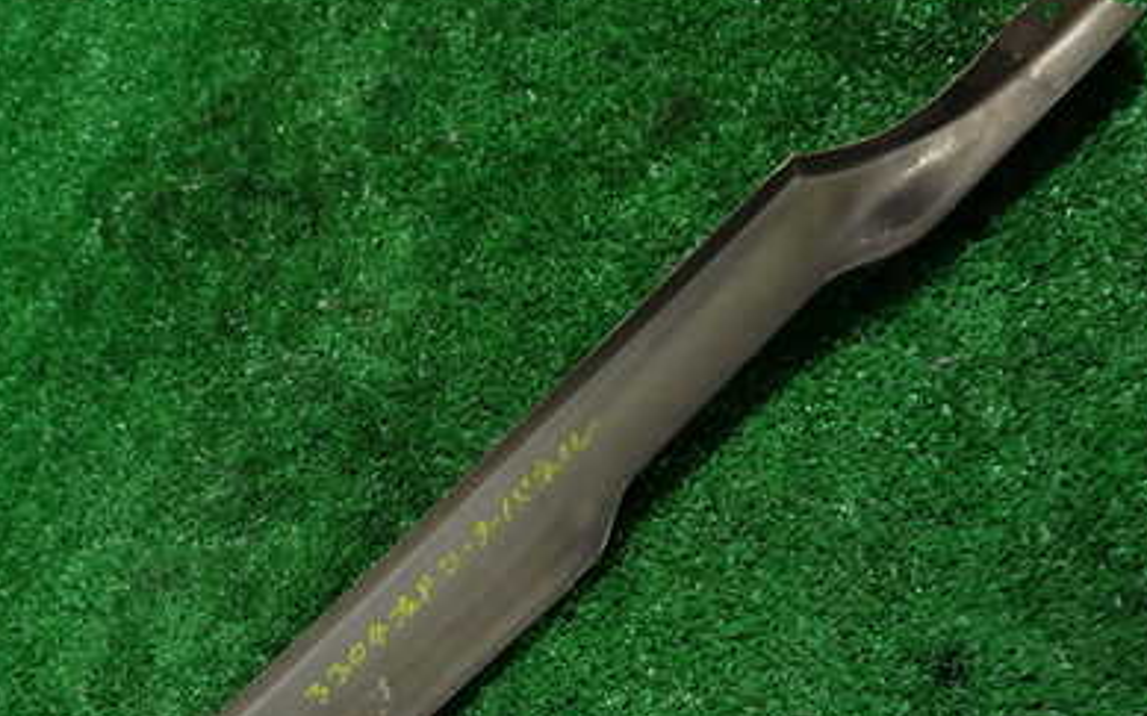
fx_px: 1531
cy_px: 572
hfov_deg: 40.5
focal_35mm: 49
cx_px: 377
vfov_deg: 25.9
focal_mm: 5.4
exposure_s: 1/50
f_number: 2.3
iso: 200
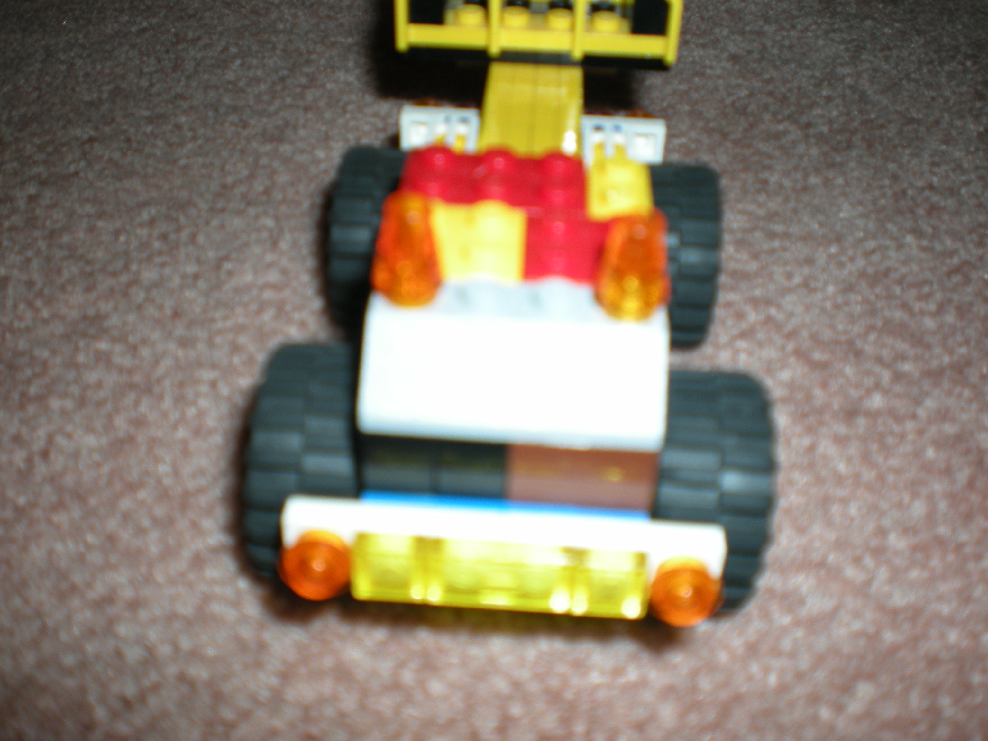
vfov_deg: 37.7
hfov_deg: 49.0
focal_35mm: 38
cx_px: 494
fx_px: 1085
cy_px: 370
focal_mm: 6.3
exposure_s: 1/60
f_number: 3.1
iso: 64
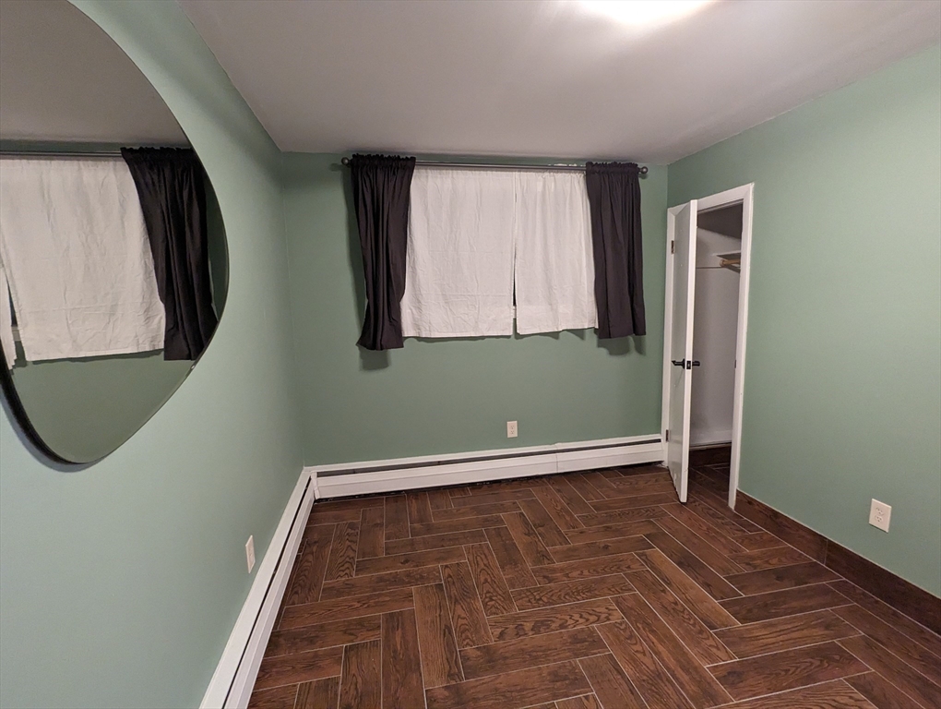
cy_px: 354
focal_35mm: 16
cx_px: 470
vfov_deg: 78.2
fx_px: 436
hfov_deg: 94.4
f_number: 2.2
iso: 932
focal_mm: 2.35
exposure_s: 1/24
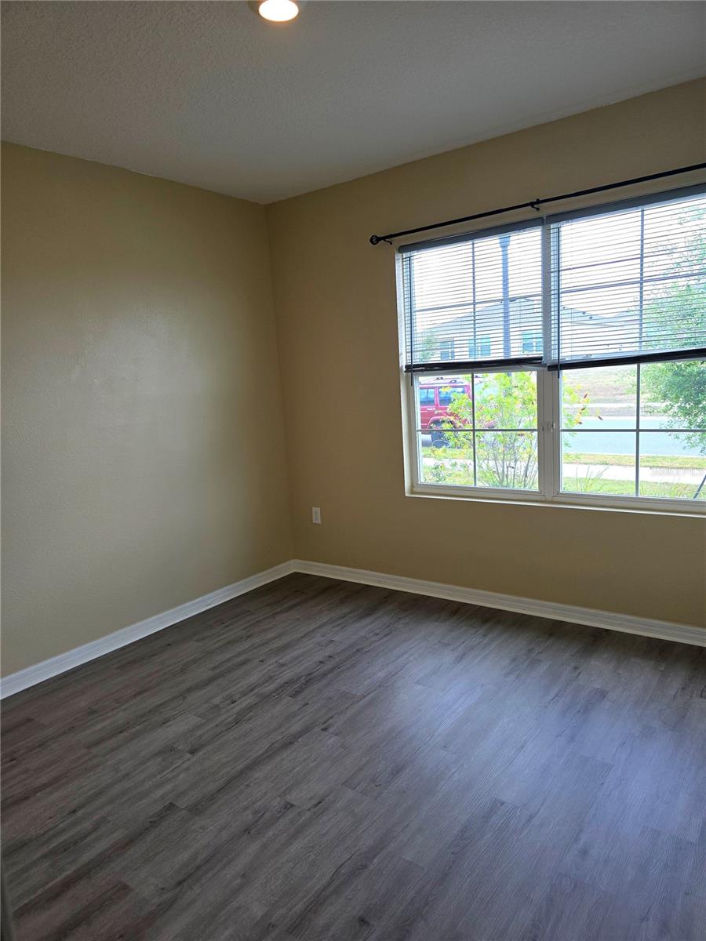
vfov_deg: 73.9
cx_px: 353
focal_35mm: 23
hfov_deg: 58.9
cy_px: 470
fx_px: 625
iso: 16
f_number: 1.7
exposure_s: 1/120
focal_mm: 6.3
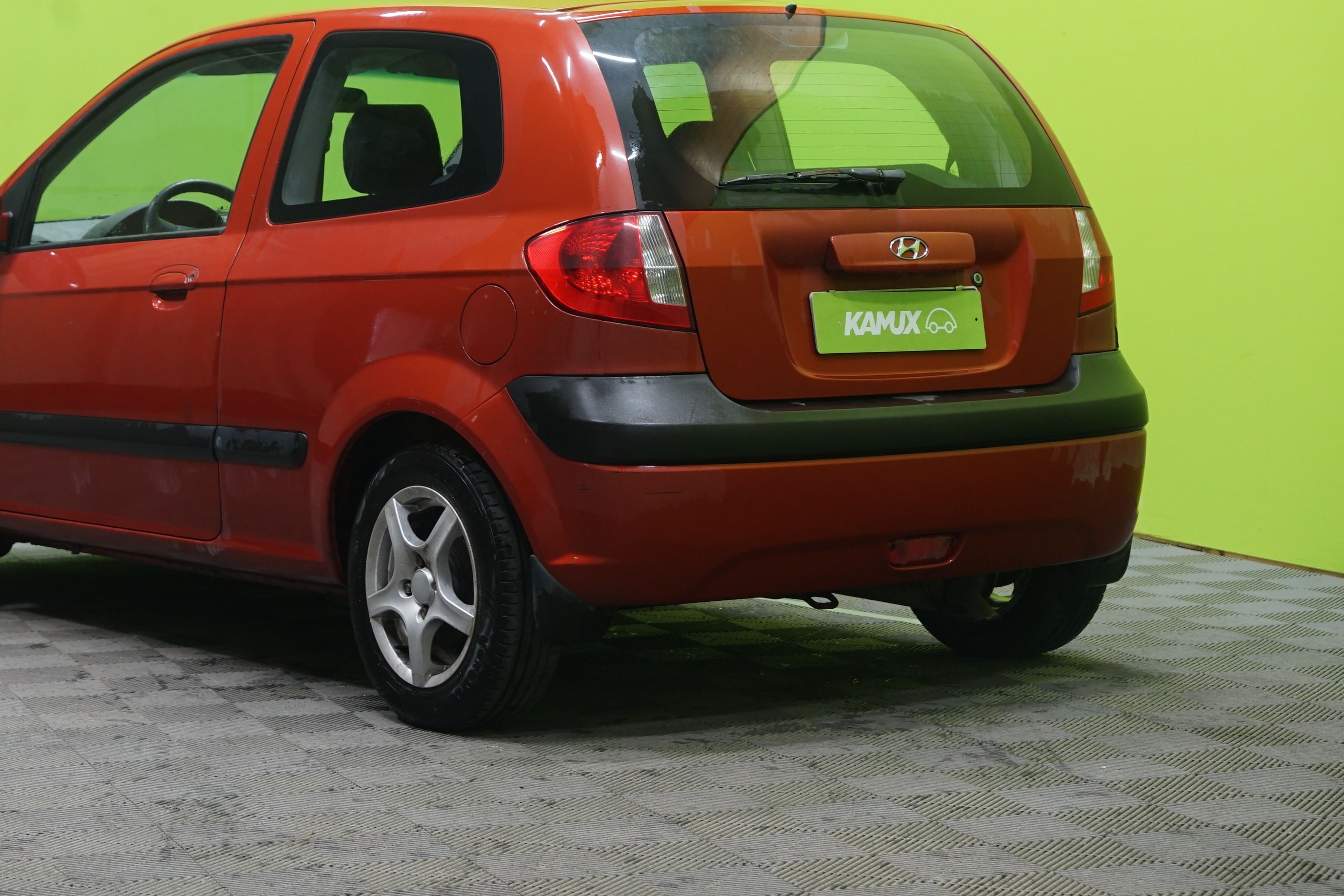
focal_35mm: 80
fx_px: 2987
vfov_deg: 17.0
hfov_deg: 25.3
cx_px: 510
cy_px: 266
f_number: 5.6
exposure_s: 1/20
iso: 800
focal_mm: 56
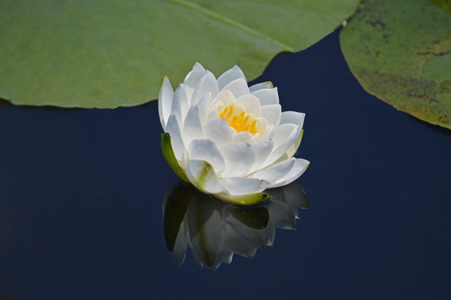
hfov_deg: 5.3
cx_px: 226
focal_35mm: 390
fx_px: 4880
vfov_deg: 3.5
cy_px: 150
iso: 200
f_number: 5.6
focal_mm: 260
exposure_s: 1/2000
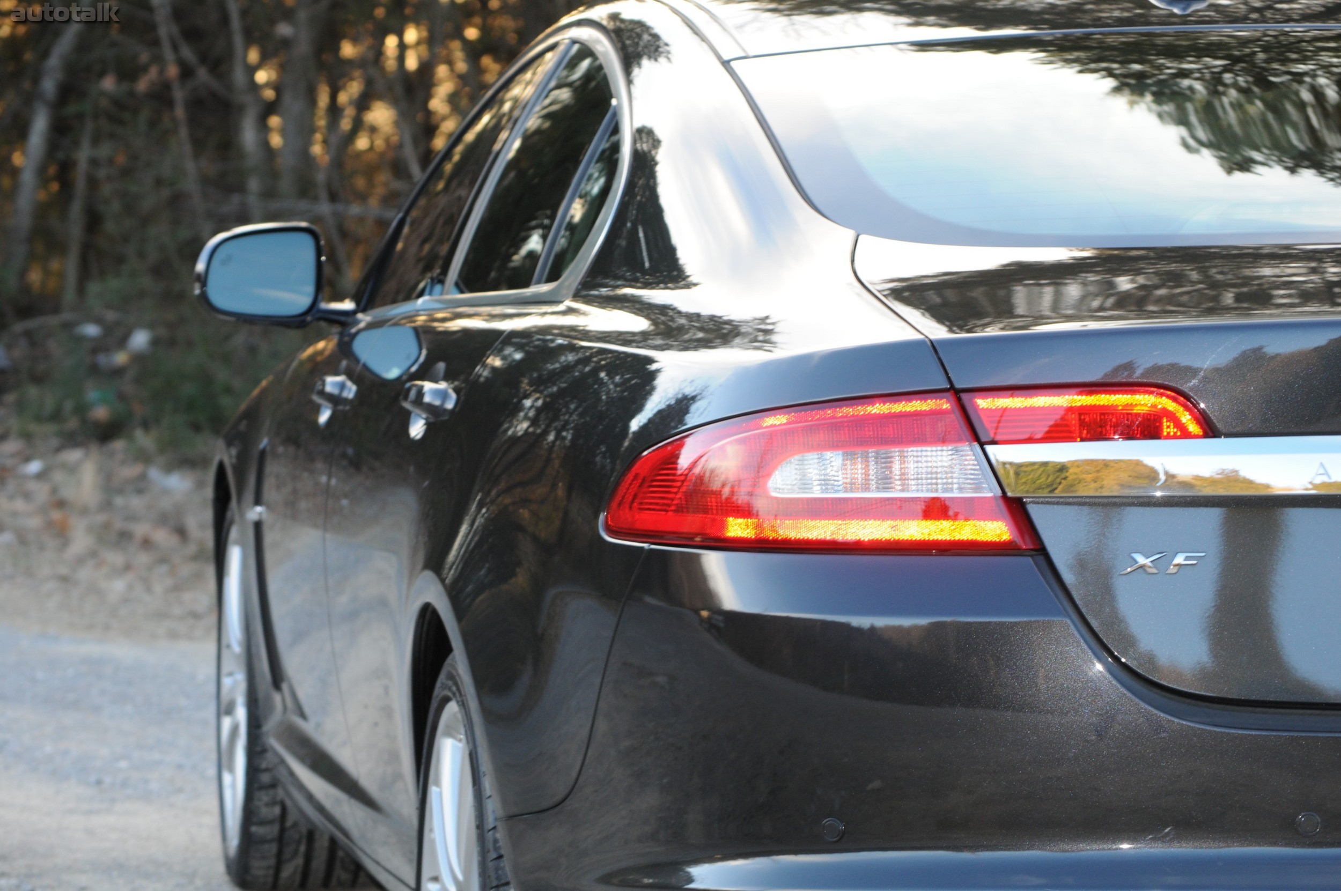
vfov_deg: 10.1
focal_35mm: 135
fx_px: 5023
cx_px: 670
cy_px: 446
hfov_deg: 15.2
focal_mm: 90
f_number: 8
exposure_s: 1/60
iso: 400
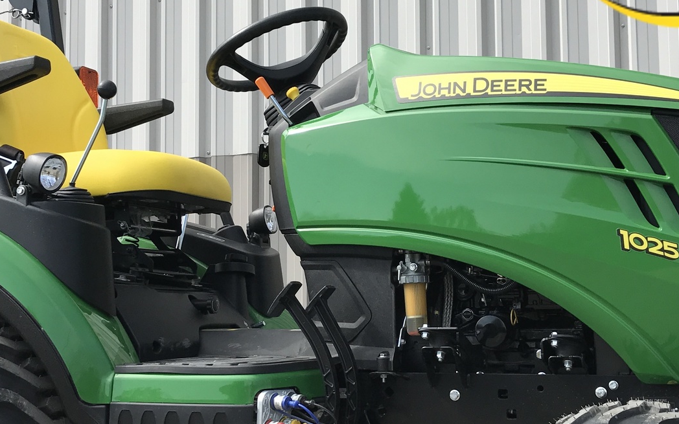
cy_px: 213
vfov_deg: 22.4
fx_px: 1073
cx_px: 340
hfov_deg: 35.1
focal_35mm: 58
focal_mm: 3.99
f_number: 1.8
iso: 20
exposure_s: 1/1451
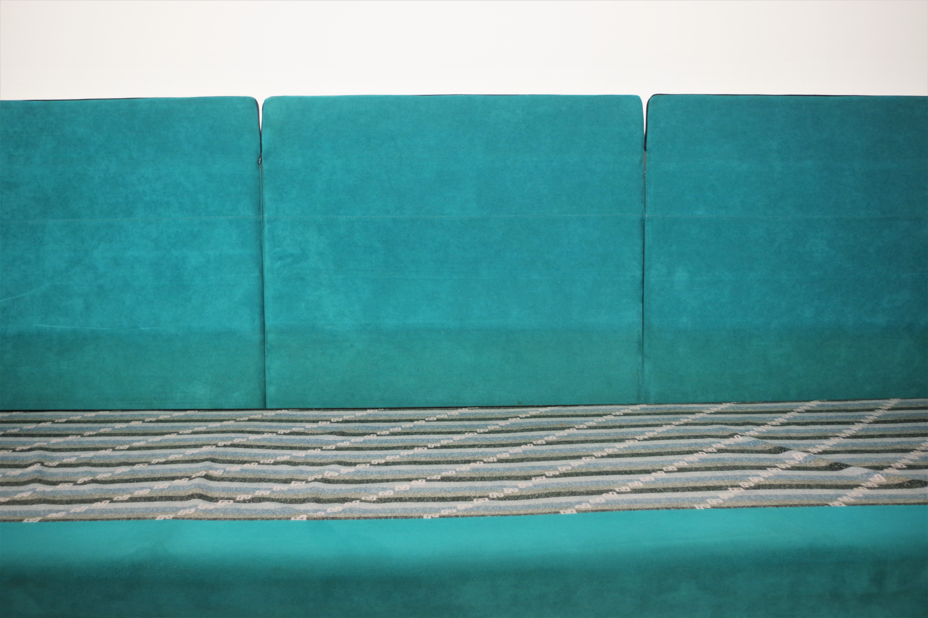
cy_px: 309
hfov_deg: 55.8
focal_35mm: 34
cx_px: 464
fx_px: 876
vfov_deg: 38.9
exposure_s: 1/60
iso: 800
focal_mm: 23.13
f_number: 4
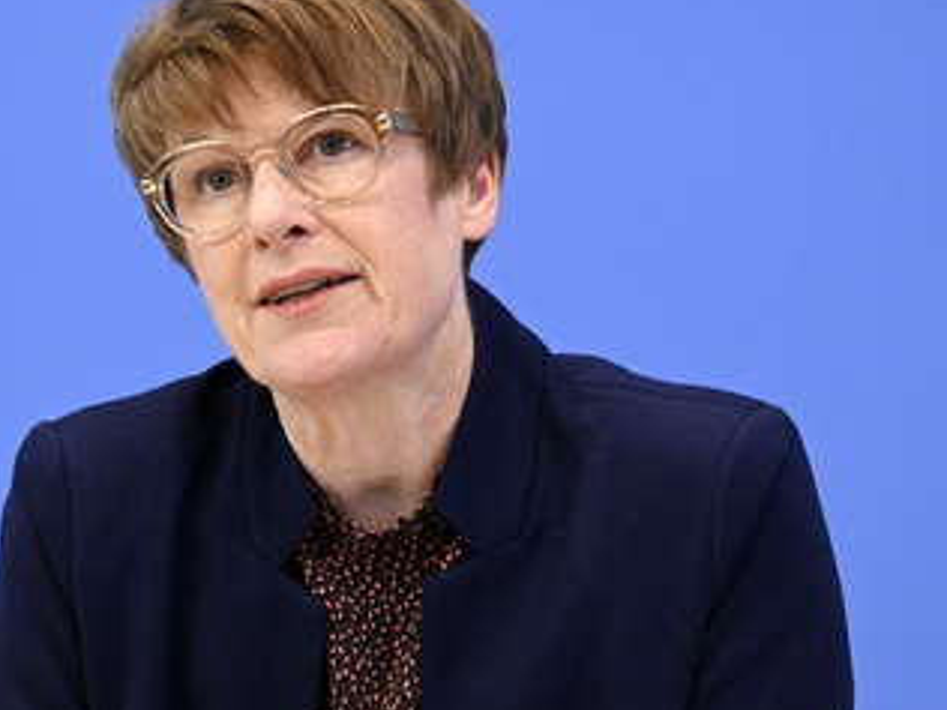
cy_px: 315
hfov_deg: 11.1
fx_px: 4870
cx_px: 331
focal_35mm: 178
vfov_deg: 8.3
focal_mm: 130
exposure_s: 1/500
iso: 4000
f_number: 6.3
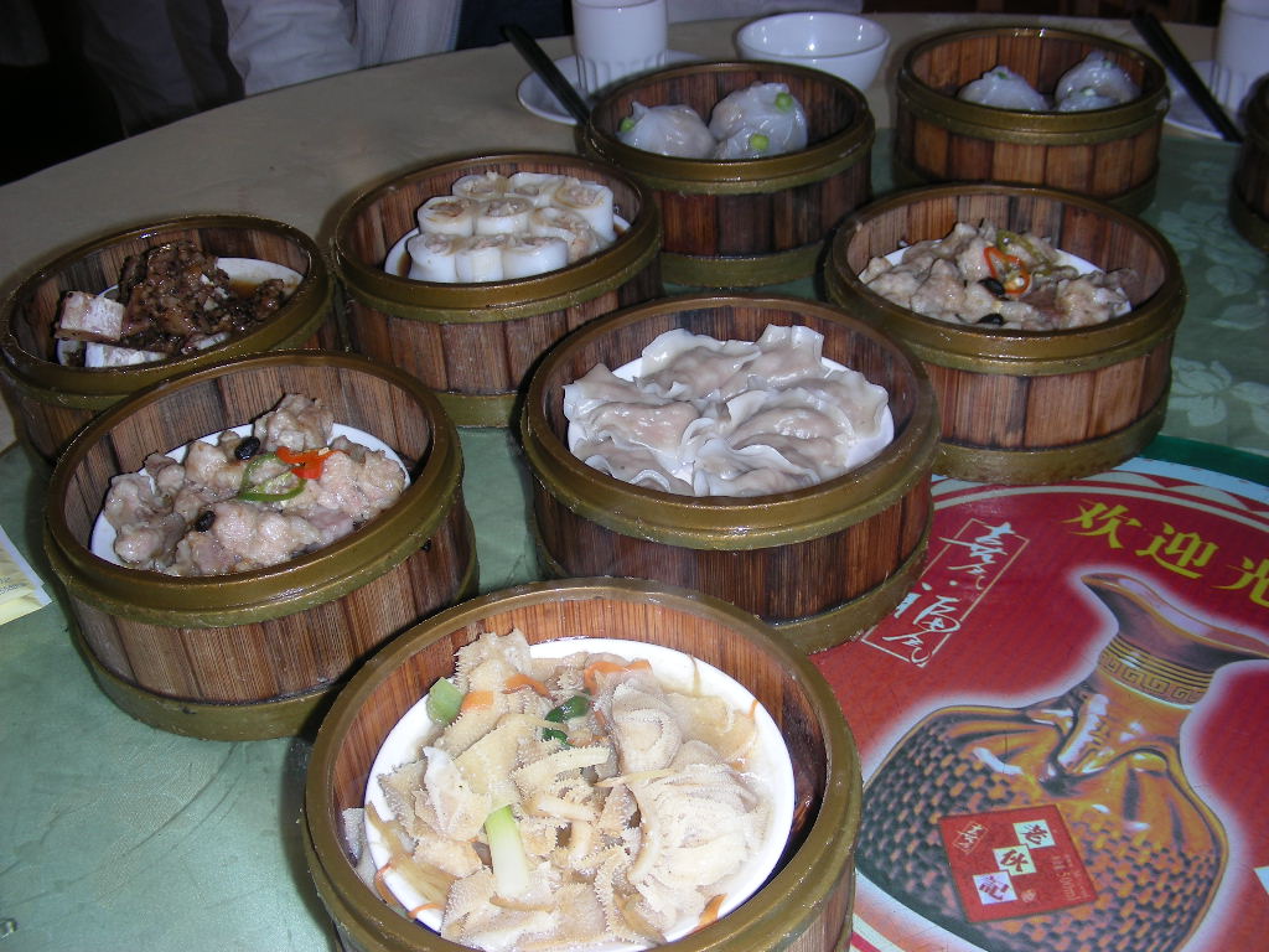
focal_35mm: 38
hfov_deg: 49.0
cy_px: 476
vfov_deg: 37.7
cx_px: 634
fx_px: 1393
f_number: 3.5
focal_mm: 6.3
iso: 50
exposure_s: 1/60
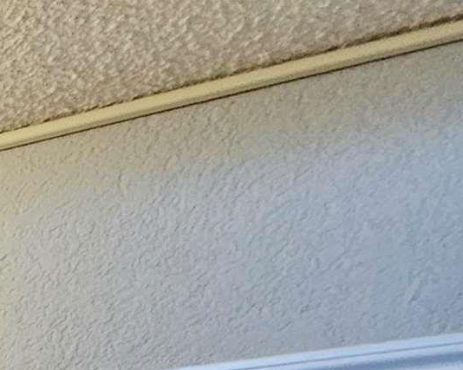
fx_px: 1000
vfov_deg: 14.2
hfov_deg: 13.0
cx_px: -795
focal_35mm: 73
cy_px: 886
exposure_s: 1/30
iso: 400
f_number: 2.2
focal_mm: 2.2
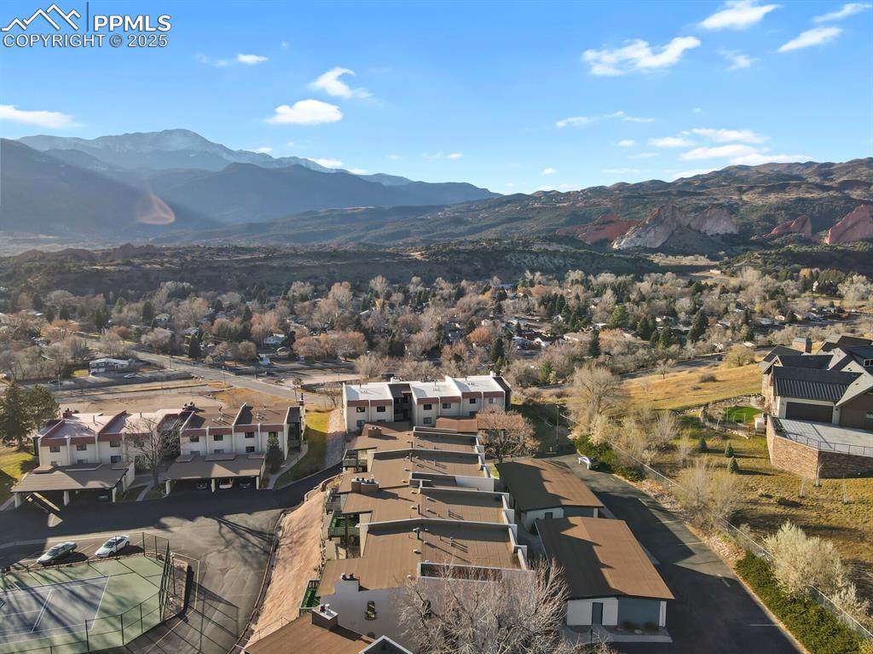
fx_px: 605
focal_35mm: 24
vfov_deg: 56.8
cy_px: 327
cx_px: 436
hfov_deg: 71.6
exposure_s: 1/250
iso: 110
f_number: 2.8
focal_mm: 4.5
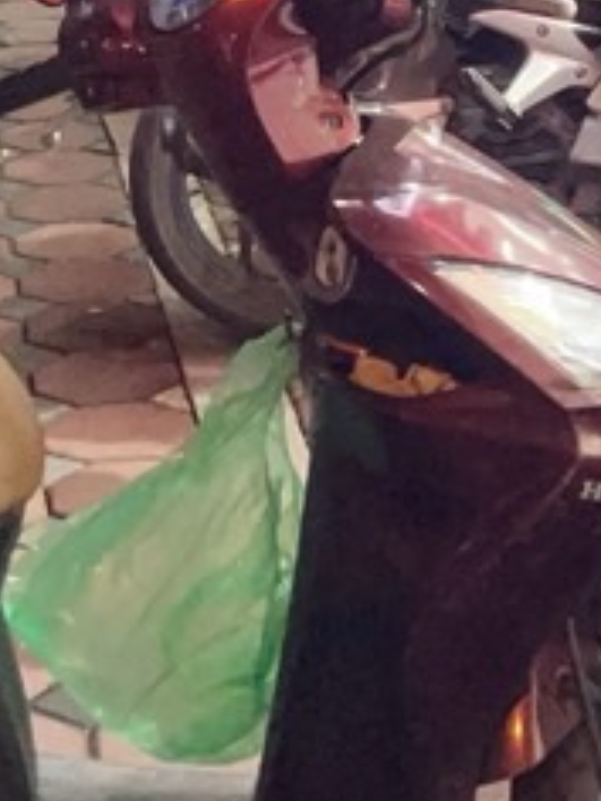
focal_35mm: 113
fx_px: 2616
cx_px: 156
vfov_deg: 15.3
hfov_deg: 13.1
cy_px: -591
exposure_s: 1/50
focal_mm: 4.2
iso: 400
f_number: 1.6
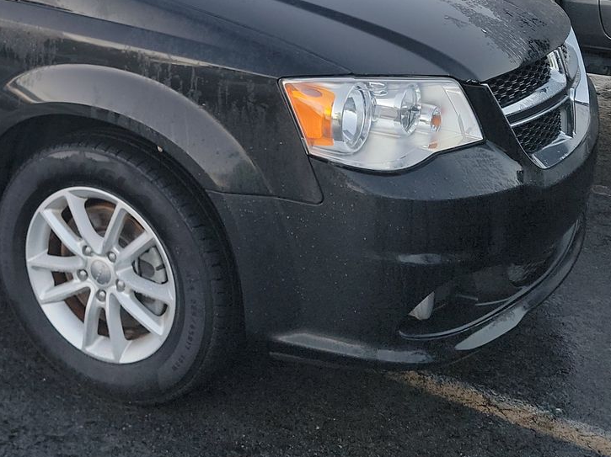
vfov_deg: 26.4
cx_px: 51
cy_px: 31
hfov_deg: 34.0
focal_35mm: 53
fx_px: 935
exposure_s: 1/59
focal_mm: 6.7
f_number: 1.8
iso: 125
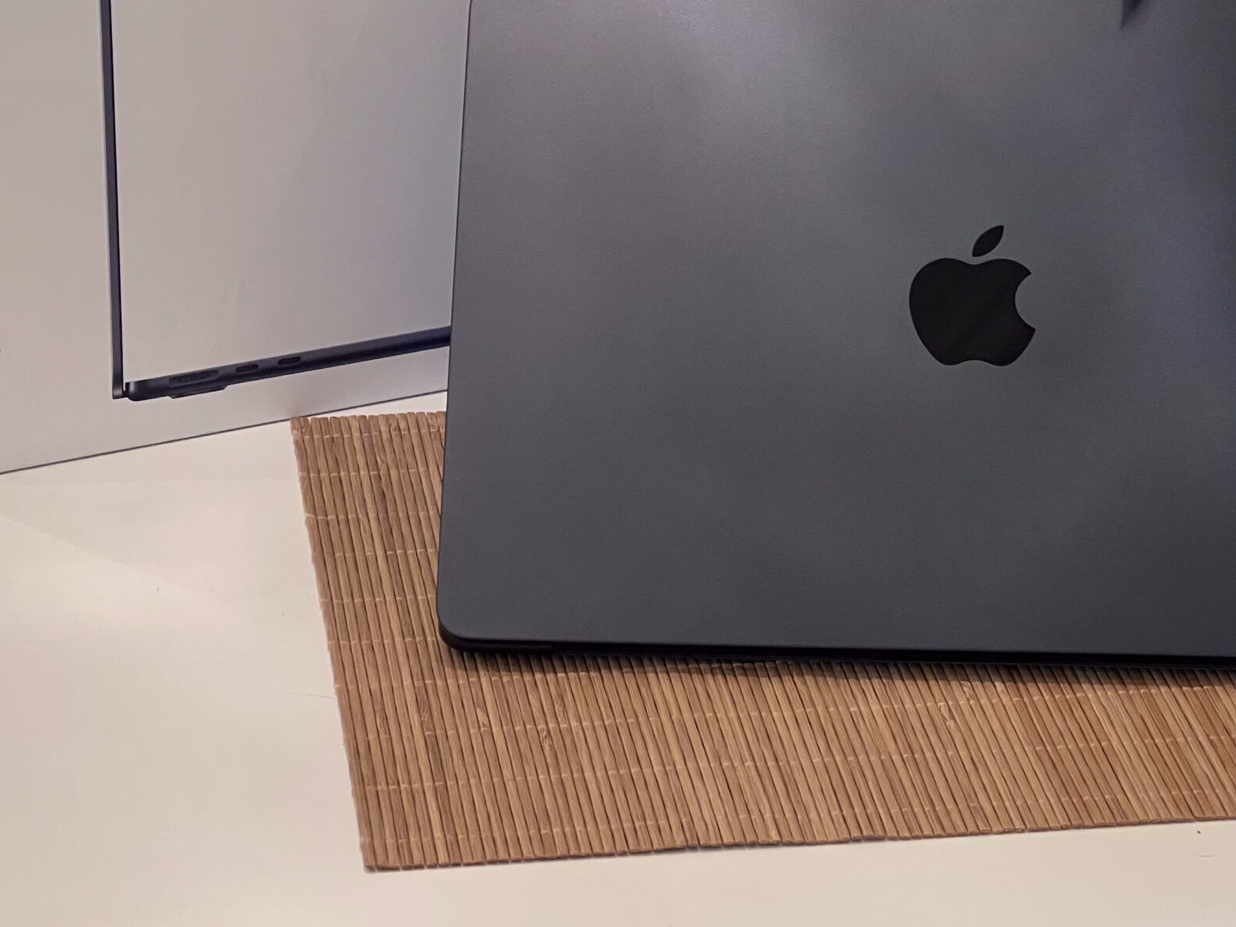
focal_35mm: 125
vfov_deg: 11.8
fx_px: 4464
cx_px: 732
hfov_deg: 15.8
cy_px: 247
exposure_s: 1/60
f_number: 2.8
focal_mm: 9
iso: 250
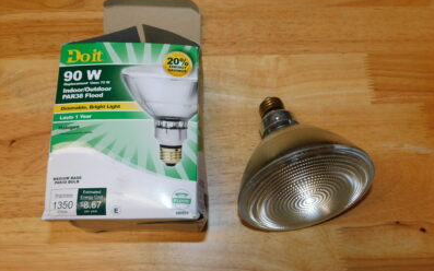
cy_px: 137
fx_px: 378
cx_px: 216
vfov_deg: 39.4
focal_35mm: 32
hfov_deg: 59.7
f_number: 3.2
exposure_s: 1/30
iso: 180
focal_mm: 5.3
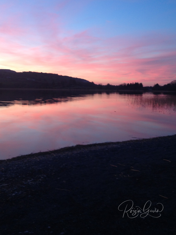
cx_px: 76
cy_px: 84
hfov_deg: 30.8
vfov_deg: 40.1
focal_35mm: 47
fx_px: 319
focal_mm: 4.28
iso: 64
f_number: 2.4
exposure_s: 1/20
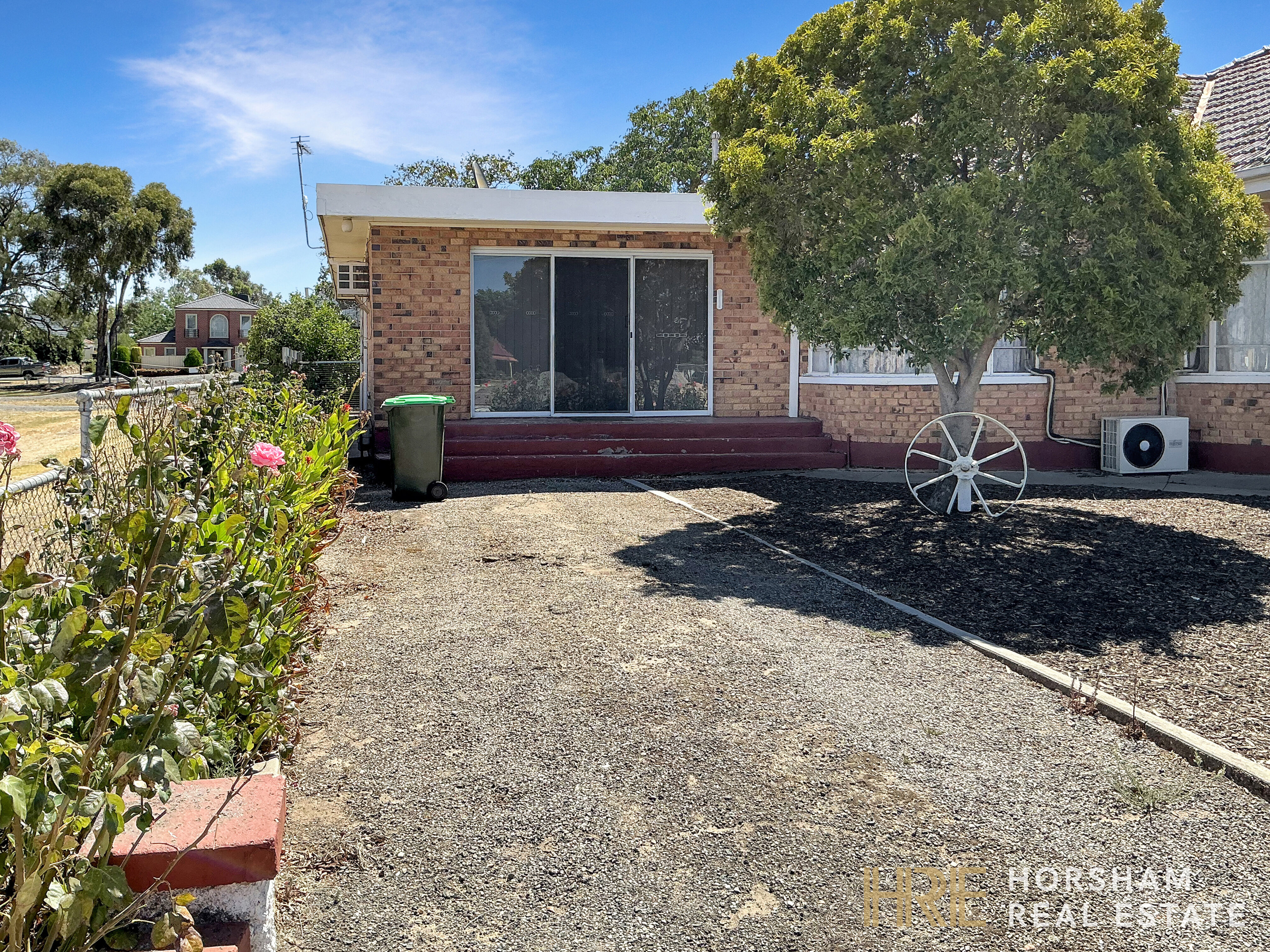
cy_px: 476
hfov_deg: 63.4
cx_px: 635
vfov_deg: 49.7
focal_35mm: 28
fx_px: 1027
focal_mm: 3
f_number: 1.8
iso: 25
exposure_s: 1/1490
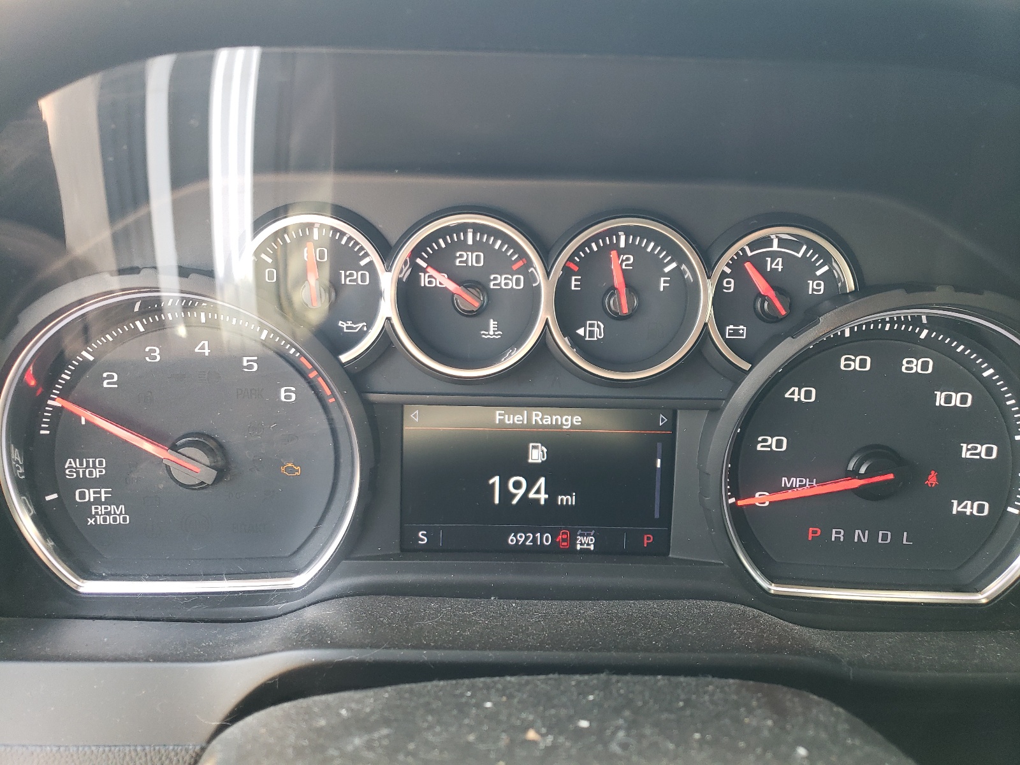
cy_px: 382
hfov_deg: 67.3
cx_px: 510
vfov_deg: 53.1
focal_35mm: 26
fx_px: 766
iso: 79
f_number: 1.5
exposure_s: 1/100
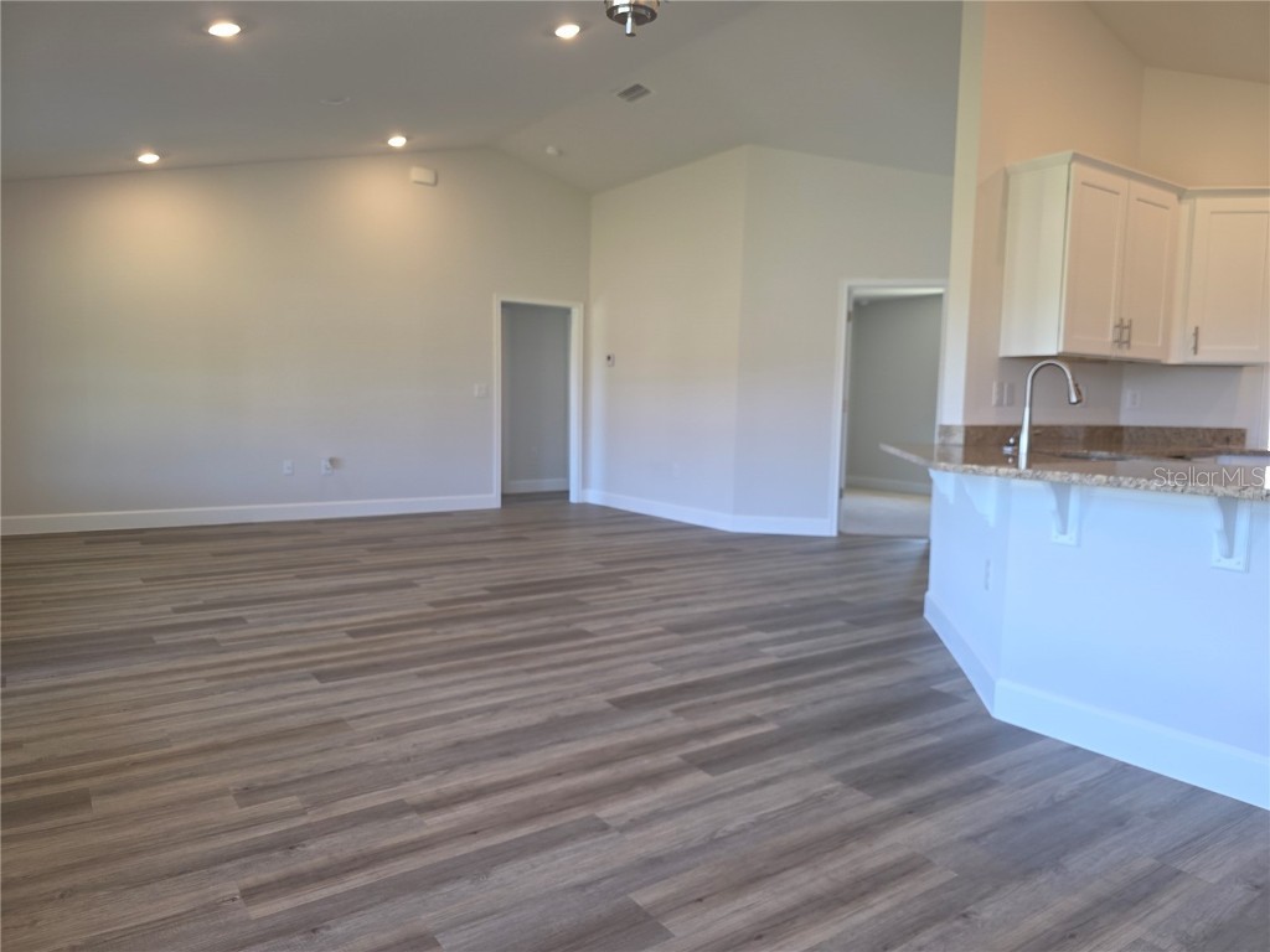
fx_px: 844
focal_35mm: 23
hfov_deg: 73.9
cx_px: 635
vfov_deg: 58.9
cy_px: 476
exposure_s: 1/60
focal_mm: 6.3
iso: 64
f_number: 1.7
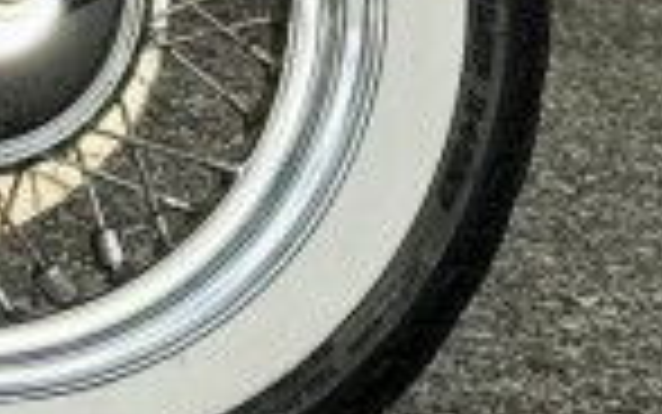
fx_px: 6660
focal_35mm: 369
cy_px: -860
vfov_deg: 3.5
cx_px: -1723
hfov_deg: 5.2
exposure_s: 1/1715
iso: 80
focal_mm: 6.76
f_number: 1.78
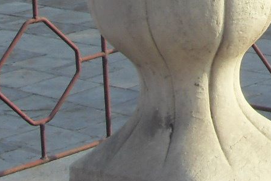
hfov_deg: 11.0
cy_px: -213
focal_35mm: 185
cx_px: 287
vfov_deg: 7.1
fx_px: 1392
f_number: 6.2
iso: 80
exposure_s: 1/125
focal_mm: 6.6
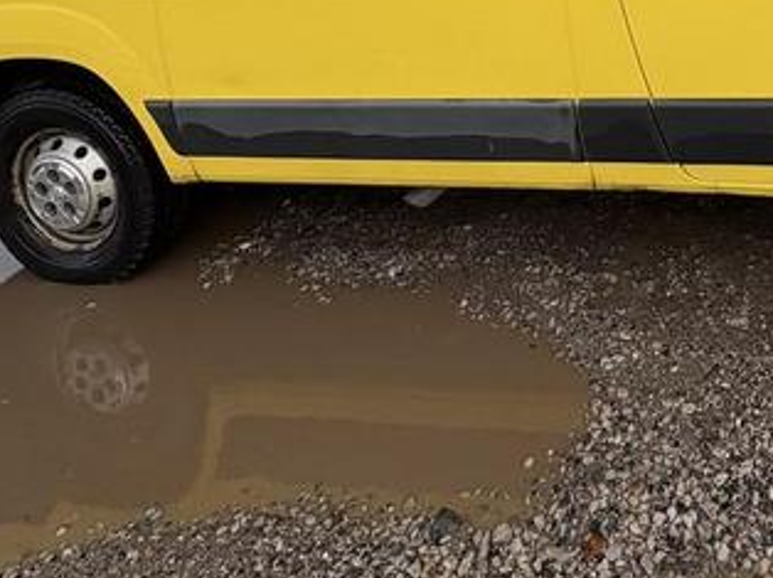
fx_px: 893
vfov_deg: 28.8
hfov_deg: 44.4
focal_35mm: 40
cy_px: -187
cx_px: 628
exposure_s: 1/771
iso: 40
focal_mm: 2.22
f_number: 2.2
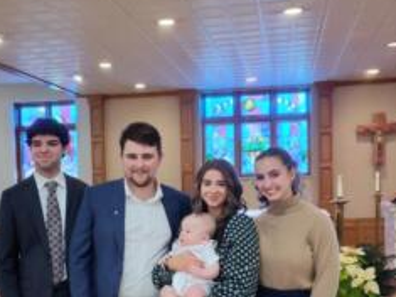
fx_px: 560
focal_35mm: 49
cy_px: 210
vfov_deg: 29.3
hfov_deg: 38.8
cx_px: 169
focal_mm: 5.56
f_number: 1.8
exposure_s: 1/120
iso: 981
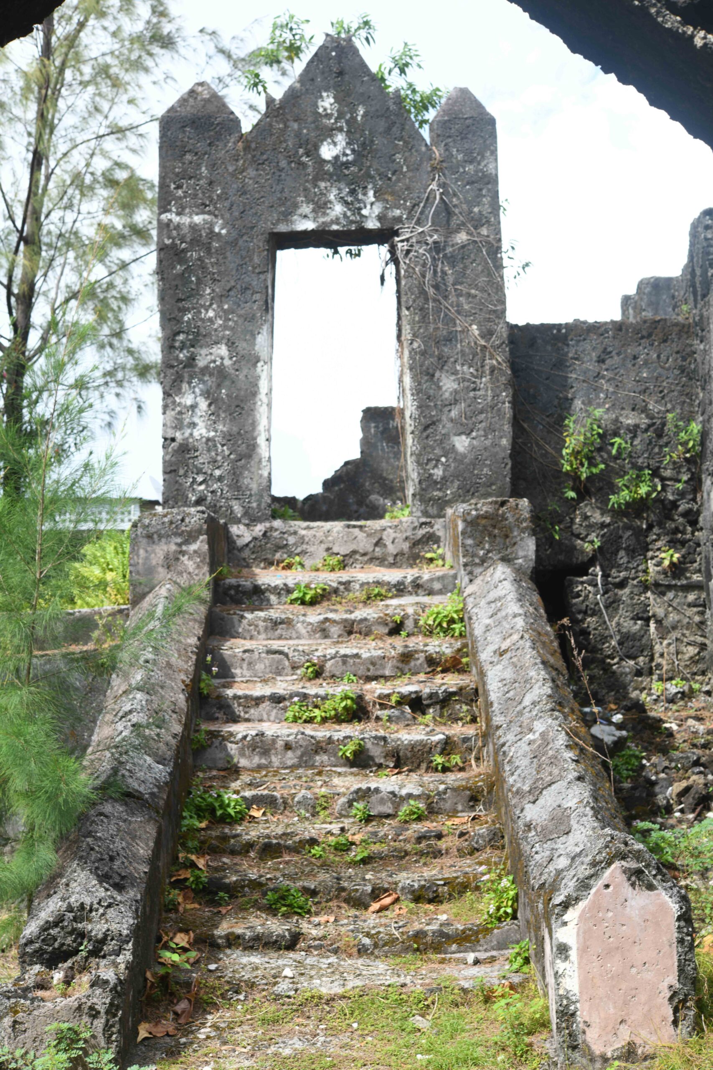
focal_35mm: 60
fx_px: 1782
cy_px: 535
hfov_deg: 22.6
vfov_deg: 33.4
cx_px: 356
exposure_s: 1/100
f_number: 8
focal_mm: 60
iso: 80
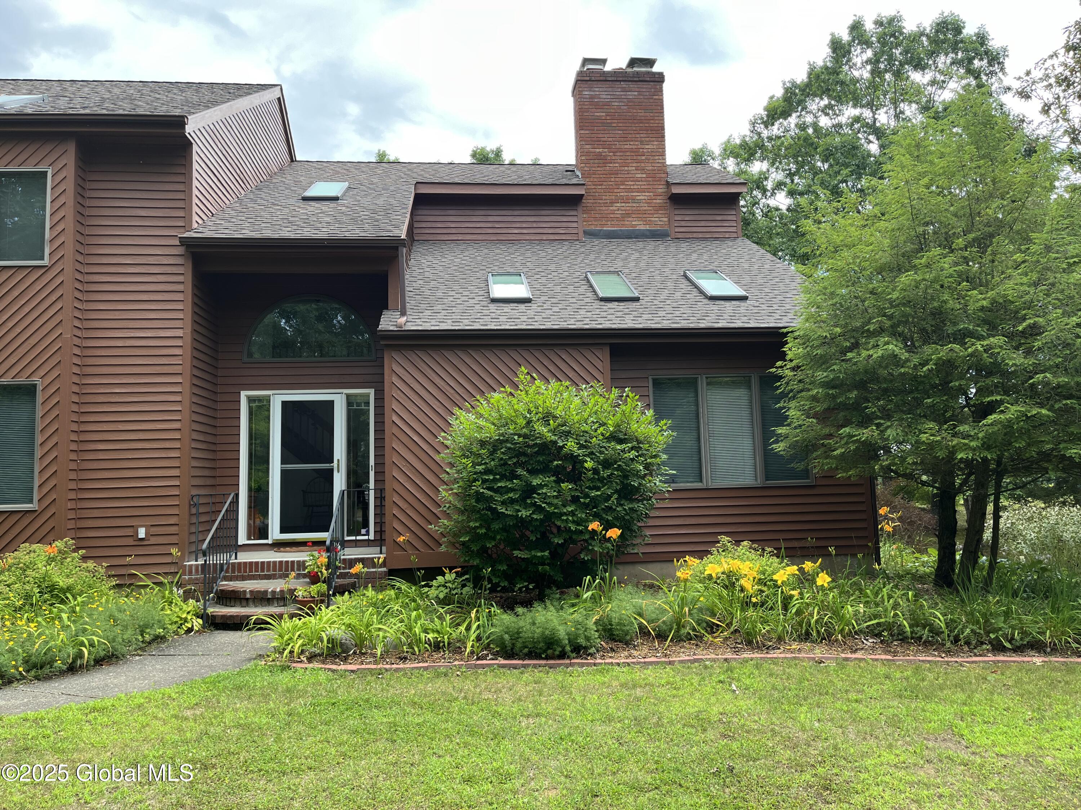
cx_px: 540
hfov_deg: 67.3
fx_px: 812
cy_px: 405
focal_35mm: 26
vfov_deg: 53.1
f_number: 1.6
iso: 50
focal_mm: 5.1
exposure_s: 1/537
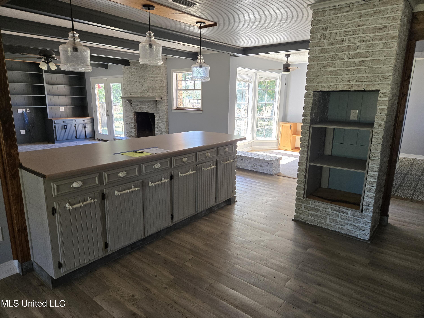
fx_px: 282
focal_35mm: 23
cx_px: 212
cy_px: 159
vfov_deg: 58.9
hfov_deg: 73.9
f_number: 1.8
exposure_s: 1/180
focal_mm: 5.4
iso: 160
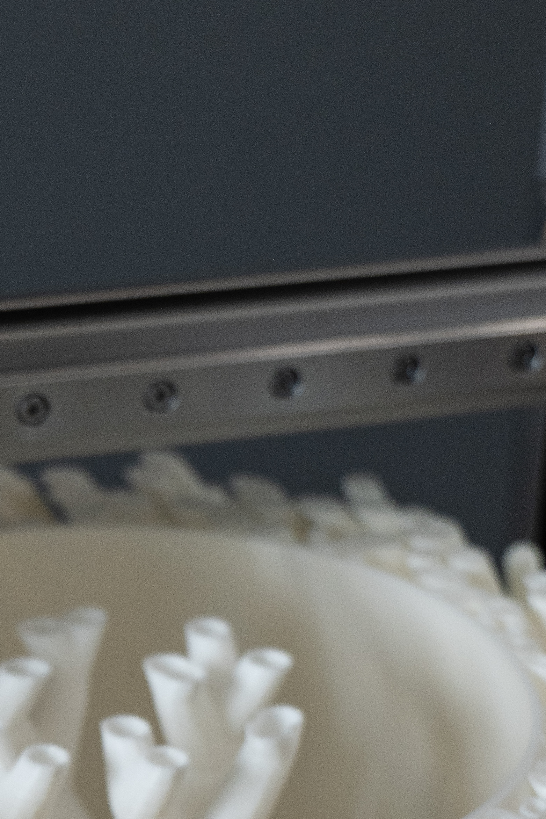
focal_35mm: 128
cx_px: 59
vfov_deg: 15.7
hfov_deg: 10.7
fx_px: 2911
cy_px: 826
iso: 640
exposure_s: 1/160
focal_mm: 50
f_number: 5.3
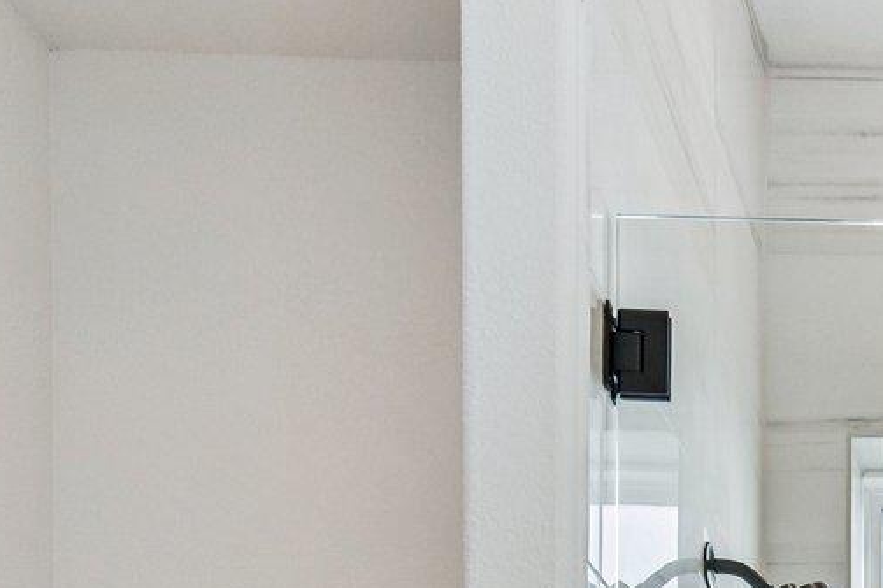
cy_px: 1135
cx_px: 1073
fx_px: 1398
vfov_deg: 17.7
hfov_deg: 29.8
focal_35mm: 57
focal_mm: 14
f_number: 8
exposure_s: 1/125
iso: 400
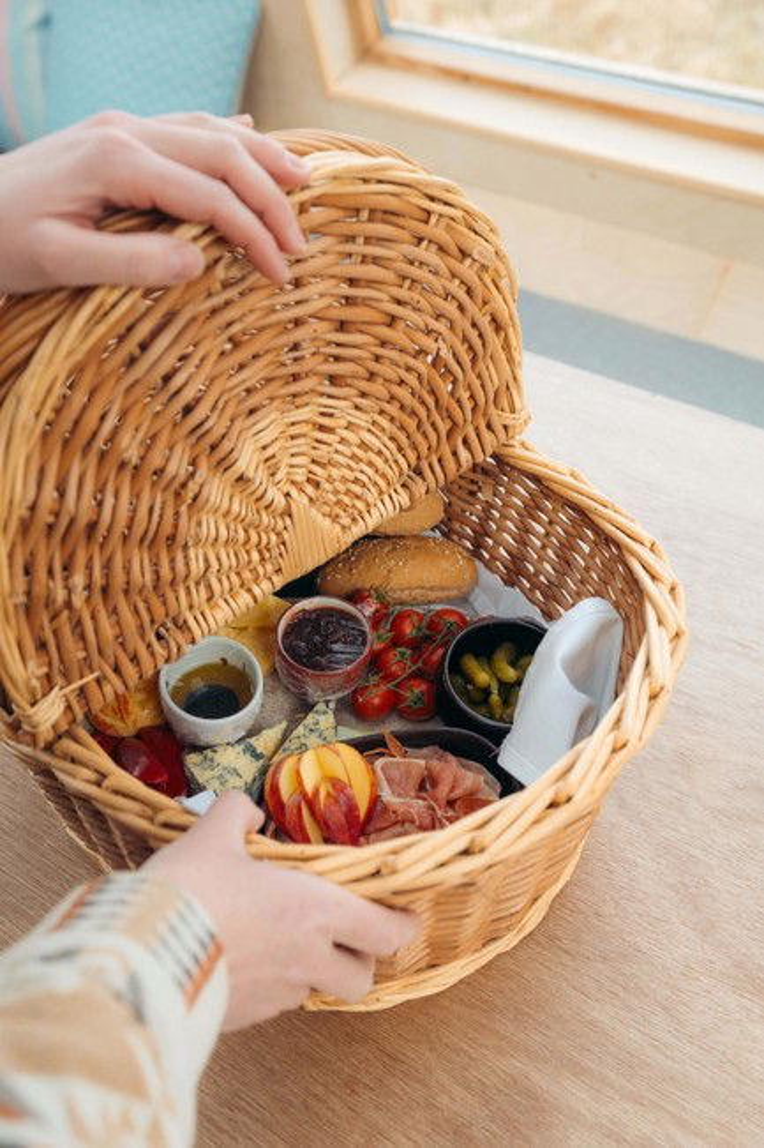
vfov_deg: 54.4
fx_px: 1115
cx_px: 382
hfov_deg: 37.8
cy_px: 574
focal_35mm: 35
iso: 800
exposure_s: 1/400
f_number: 4
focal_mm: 35
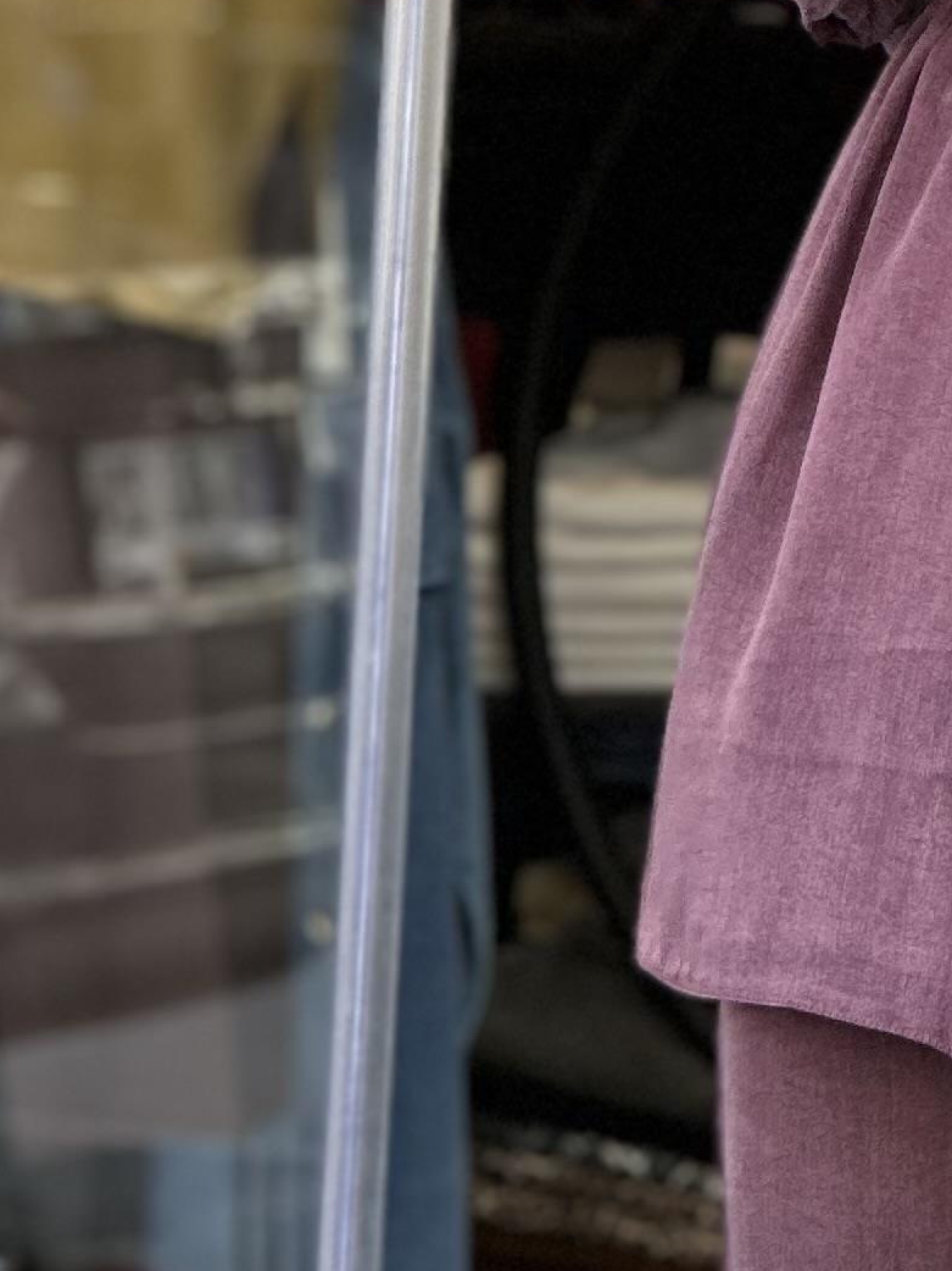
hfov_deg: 4.9
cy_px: 590
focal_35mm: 298
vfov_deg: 6.6
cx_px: 1470
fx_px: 10932
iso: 80
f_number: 2.8
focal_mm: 9
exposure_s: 1/121
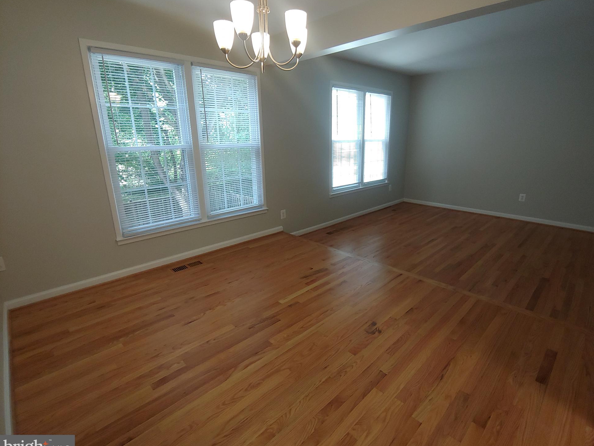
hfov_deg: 90.9
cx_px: 313
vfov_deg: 74.7
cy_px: 223
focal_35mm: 17
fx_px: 292
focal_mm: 2.18
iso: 100
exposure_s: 1/40
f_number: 1.9
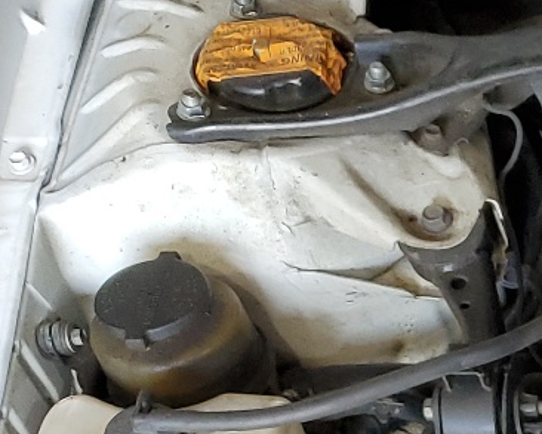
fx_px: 1781
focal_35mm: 111
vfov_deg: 13.0
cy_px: 686
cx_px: 1182
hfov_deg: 13.8
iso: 68
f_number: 1.5
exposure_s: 1/120
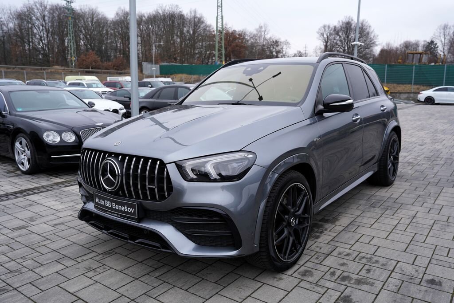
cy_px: 152
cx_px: 227
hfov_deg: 63.7
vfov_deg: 45.0
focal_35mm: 29
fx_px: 366
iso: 100
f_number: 4.5
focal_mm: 29
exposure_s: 1/80
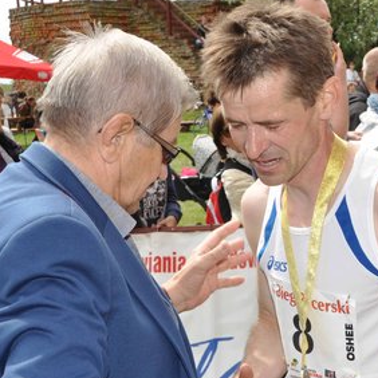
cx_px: 339
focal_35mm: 94
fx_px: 1161
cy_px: 216
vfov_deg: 18.5
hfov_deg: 18.2
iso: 200
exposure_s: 1/200
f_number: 11
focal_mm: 32
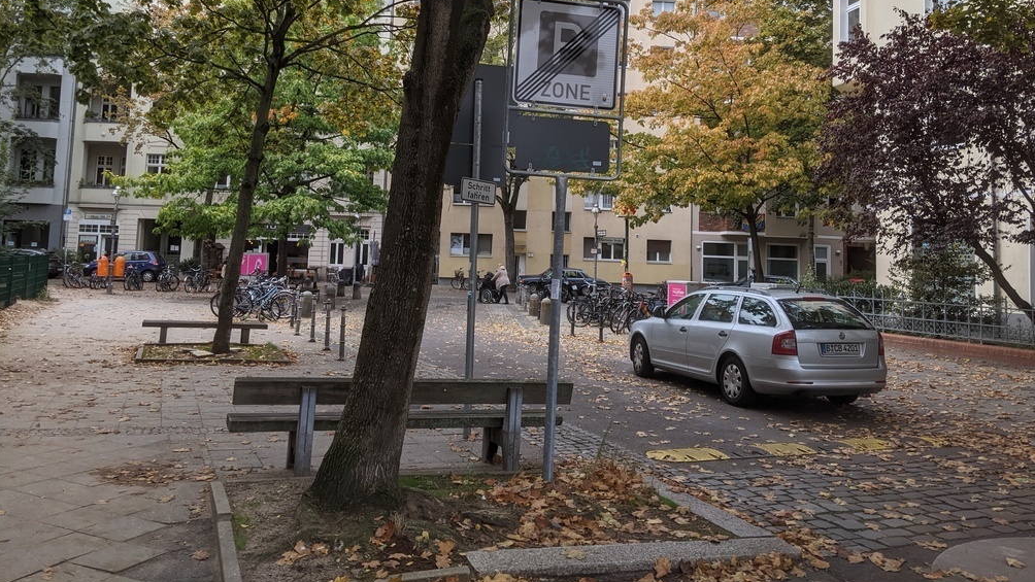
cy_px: 191
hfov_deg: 64.3
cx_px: 525
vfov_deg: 38.5
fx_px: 823
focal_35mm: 30
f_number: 1.8
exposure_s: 1/1805
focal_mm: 4.44
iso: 48
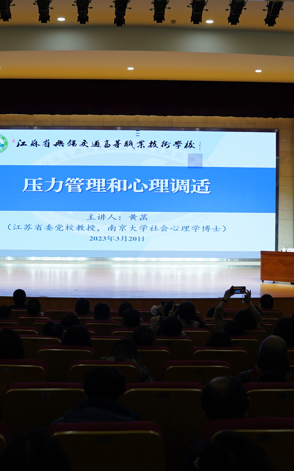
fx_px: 718
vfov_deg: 36.3
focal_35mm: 56
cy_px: 234
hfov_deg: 23.1
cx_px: 119
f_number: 4
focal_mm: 24
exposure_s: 1/60
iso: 200
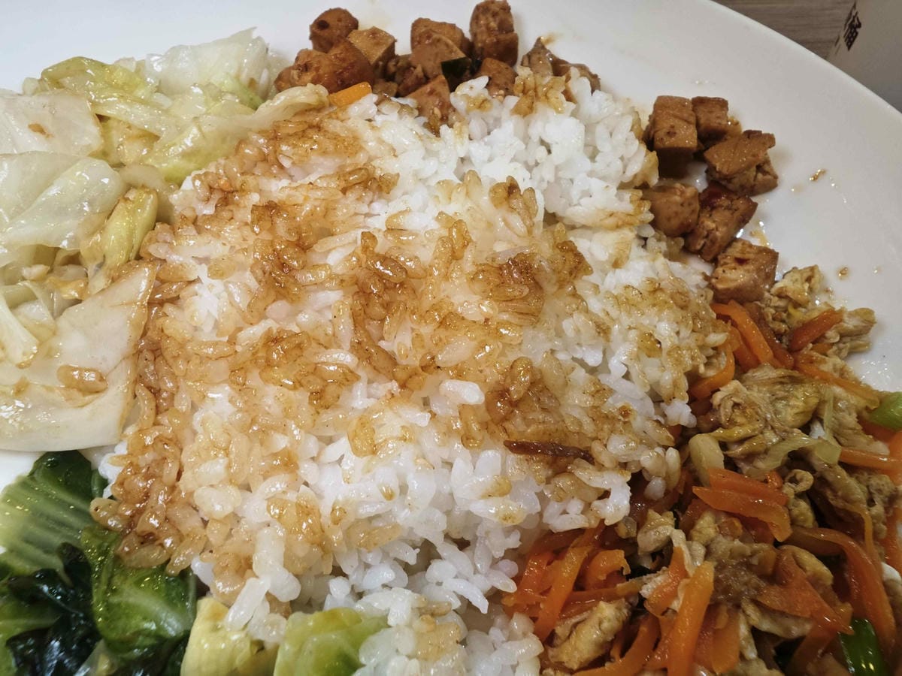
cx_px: 451
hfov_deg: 73.9
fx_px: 599
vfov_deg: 58.9
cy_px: 338
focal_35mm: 23
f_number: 1.8
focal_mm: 2.03
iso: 125
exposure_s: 1/60
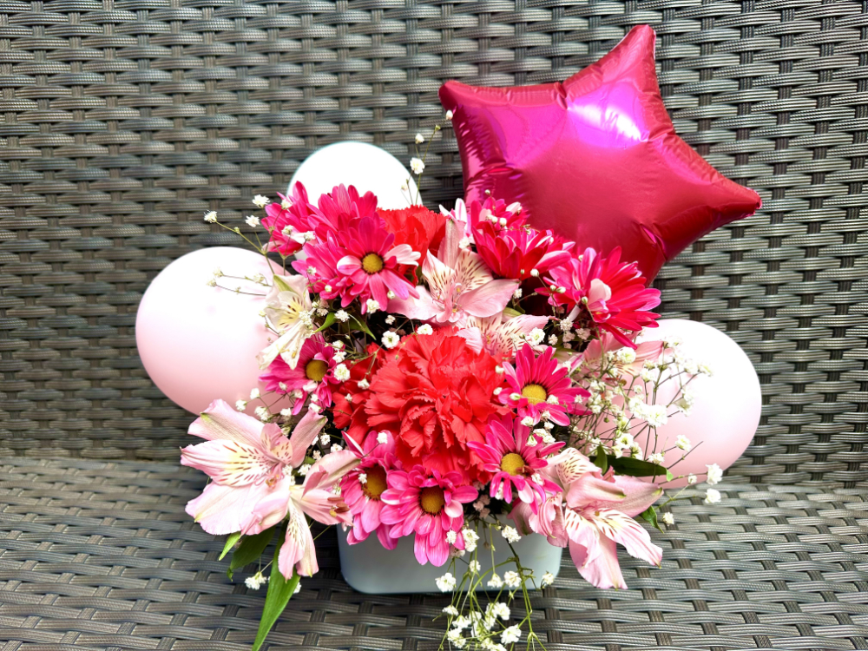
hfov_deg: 71.6
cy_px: 326
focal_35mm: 24
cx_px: 434
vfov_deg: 56.8
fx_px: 602
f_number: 1.8
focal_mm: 6.9
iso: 80
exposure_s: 1/2809
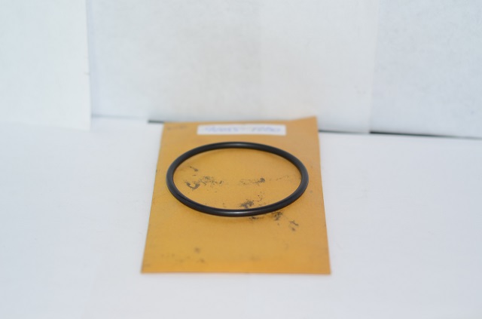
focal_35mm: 75
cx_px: 241
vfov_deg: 18.1
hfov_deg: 27.1
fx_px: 1001
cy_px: 160
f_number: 2.8
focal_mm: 50
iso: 100
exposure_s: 1/60
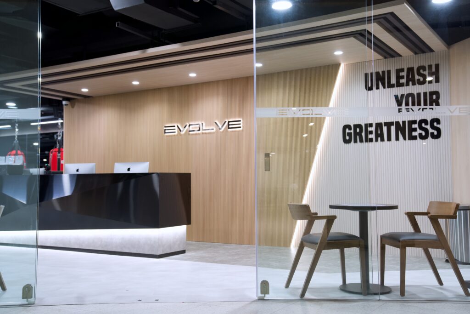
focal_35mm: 40
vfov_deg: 33.4
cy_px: 157
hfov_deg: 48.5
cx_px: 235
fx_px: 522
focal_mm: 40
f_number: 3.5
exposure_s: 1/100
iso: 1600
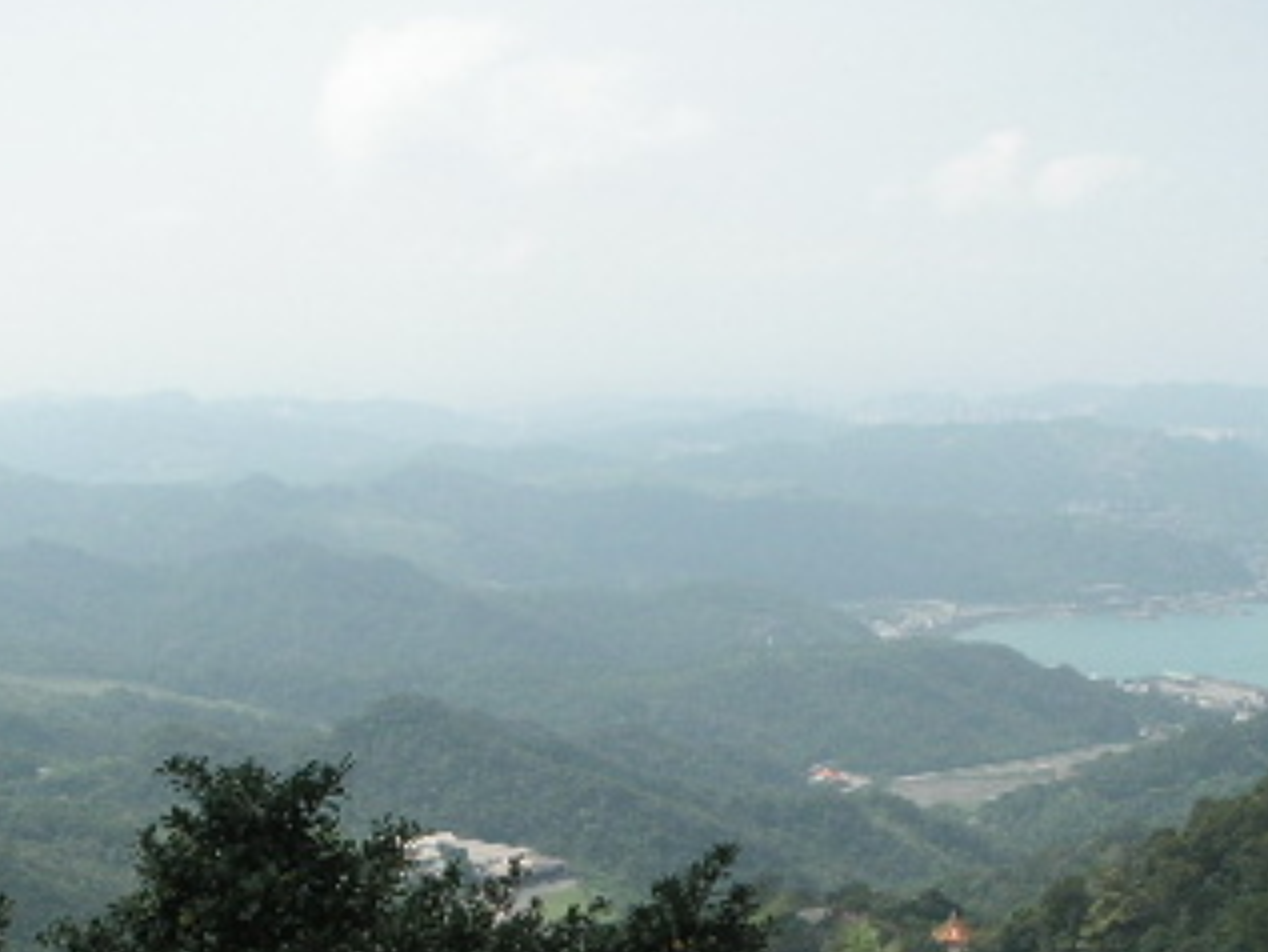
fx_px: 2638
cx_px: 700
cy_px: 716
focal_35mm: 72
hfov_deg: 27.0
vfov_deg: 20.3
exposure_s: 1/500
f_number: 3.3
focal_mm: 6.3
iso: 50
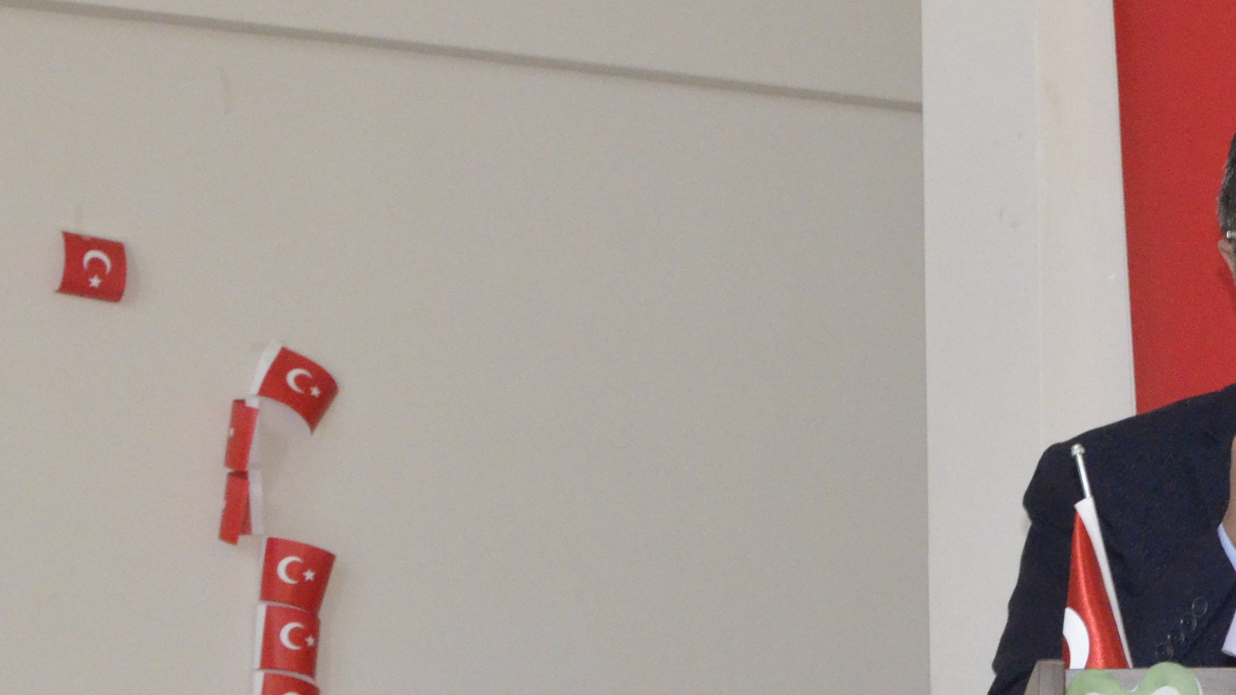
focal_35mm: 149
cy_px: 607
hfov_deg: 14.2
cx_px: 1294
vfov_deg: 8.1
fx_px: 4884
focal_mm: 38
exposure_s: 1/60
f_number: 7.1
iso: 4000
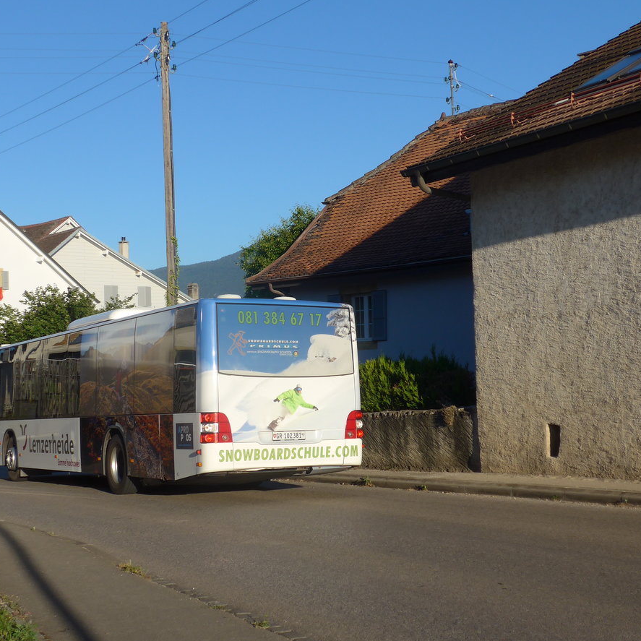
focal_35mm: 55
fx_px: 1152
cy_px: 318
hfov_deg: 31.1
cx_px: 330
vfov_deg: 31.1
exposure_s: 1/1600
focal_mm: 9.5
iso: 80
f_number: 3
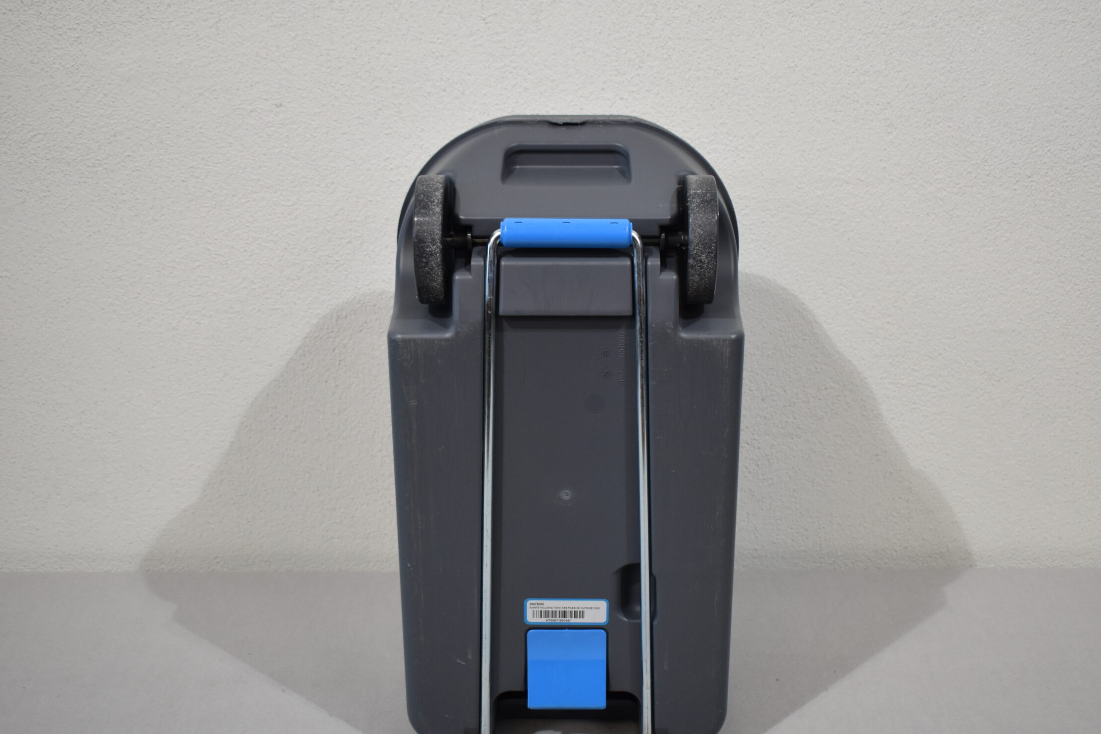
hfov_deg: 42.3
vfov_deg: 28.9
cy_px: 414
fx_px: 1424
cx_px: 575
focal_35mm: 47
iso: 720
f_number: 4
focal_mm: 27
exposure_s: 1/250
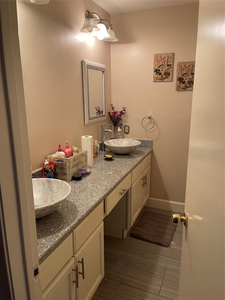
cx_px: 112
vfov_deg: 69.4
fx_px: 217
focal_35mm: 25
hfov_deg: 54.9
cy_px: 150
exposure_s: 1/60
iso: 100
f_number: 1.6
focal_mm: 5.1
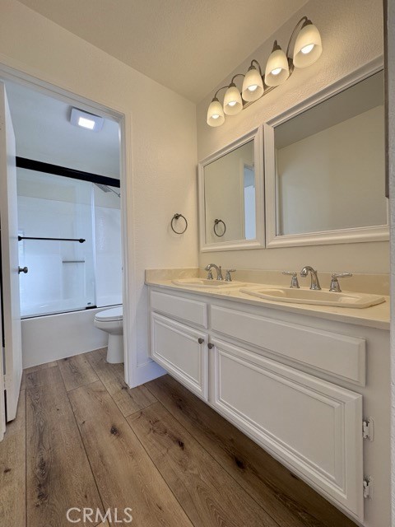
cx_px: 198
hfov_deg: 85.7
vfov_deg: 102.1
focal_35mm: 14
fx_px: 213
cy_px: 264
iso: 40
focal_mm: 2.22
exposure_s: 1/159
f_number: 2.2
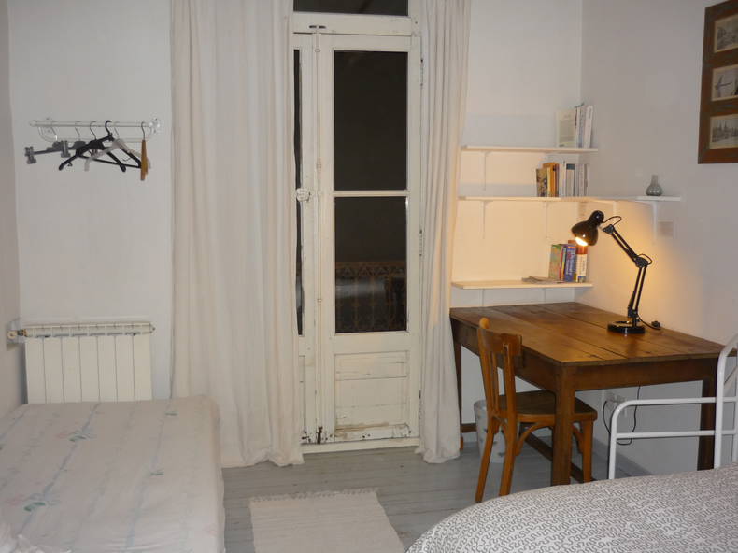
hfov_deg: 55.4
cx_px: 369
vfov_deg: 42.9
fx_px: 703
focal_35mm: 33
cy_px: 276
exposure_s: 1/30
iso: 160
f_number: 2.8
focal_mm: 5.5
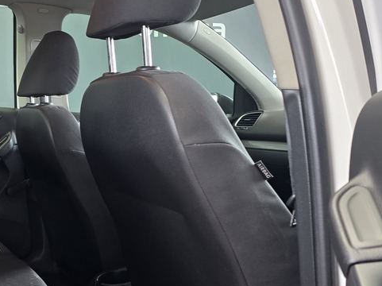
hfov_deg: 36.0
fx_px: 540
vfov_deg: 29.4
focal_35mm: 49
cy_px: 195
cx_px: 23
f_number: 1.7
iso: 200
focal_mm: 6.25
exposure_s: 1/100
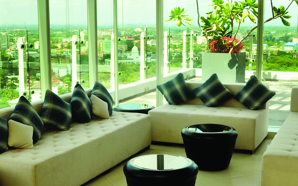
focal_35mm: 54
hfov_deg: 37.4
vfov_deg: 24.0
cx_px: 178
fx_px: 439
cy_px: 97
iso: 200
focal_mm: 24
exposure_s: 1/125
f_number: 10
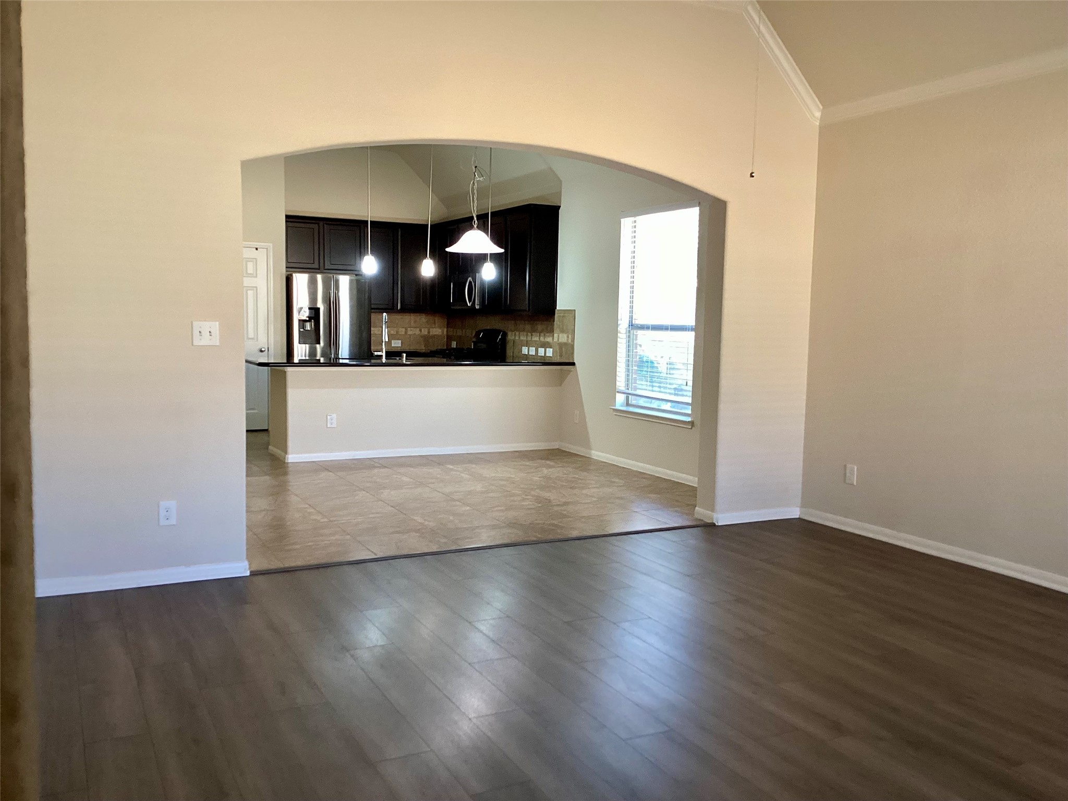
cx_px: 534
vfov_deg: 45.4
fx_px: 956
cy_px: 400
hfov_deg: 58.4
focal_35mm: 31
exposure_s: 1/60
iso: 160
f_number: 2.4
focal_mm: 3.3
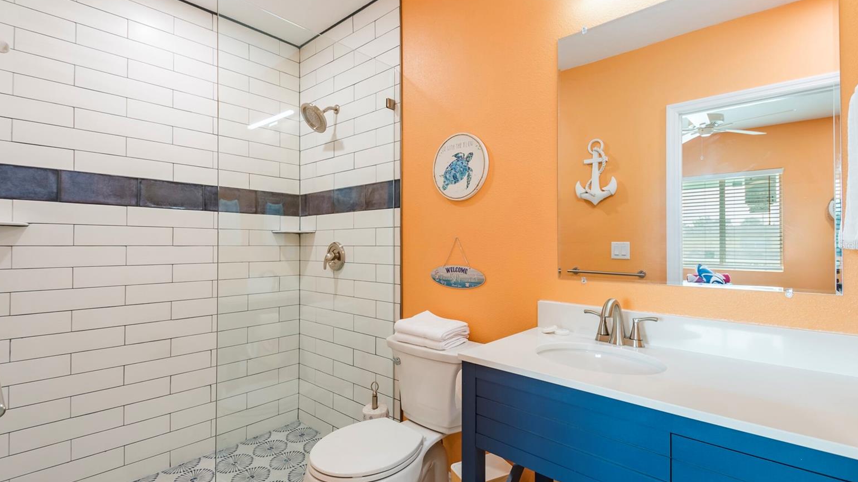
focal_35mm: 25
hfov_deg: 75.0
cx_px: 442
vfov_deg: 46.7
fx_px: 558
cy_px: 245
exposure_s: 1/80
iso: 125
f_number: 8
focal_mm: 15
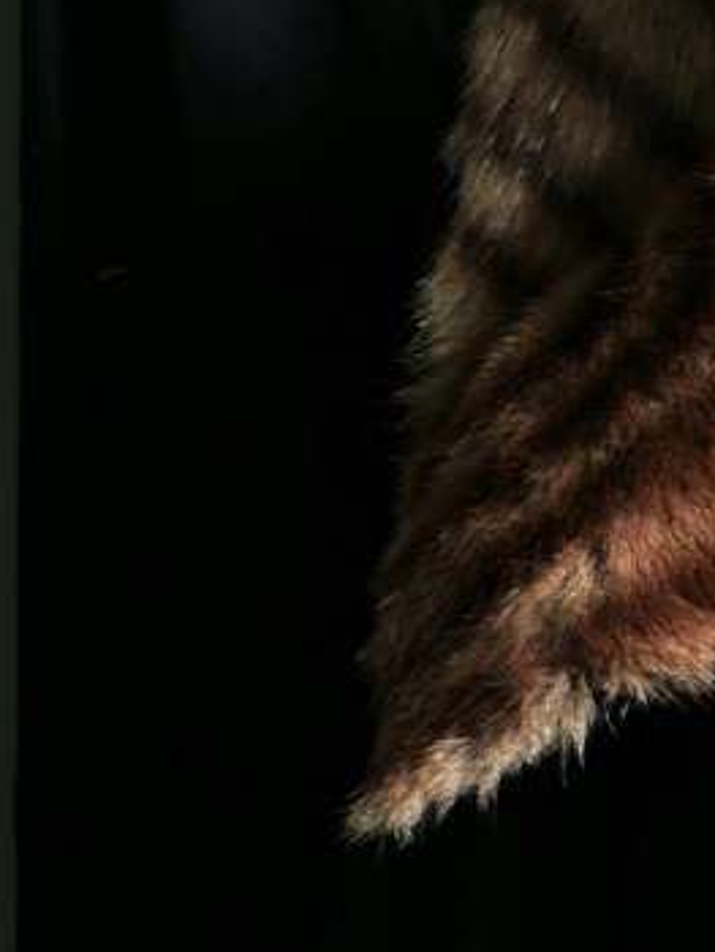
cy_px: 665
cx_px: 1476
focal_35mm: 145
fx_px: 3988
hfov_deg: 9.5
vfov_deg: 13.6
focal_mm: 17
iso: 200
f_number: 3.8
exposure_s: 1/5
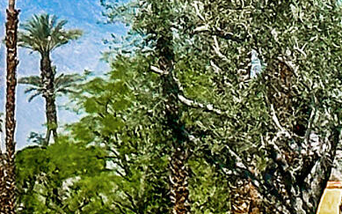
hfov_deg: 5.4
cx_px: 267
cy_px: -118
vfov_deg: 3.3
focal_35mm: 392
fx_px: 3653
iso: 64
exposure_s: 1/5000
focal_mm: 6.86
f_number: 1.8
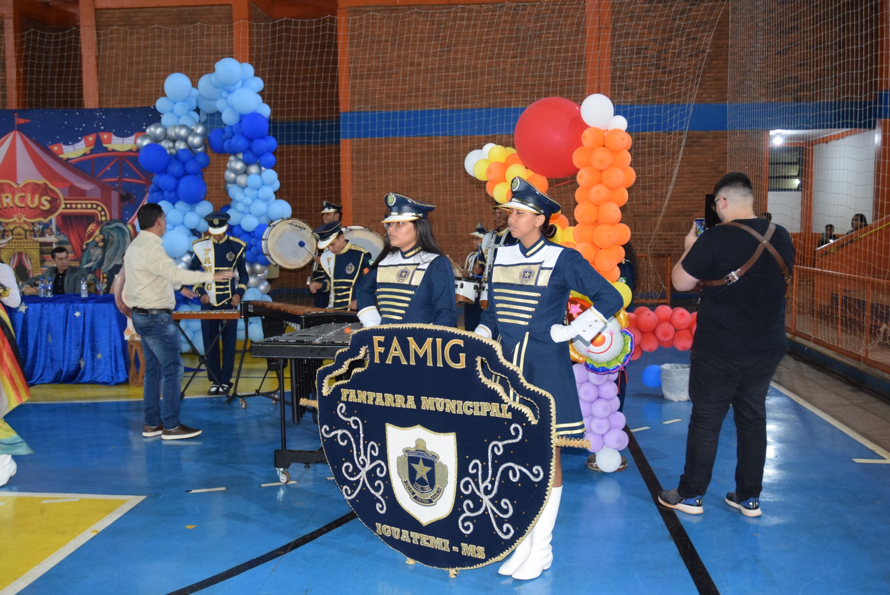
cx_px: 445
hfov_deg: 53.1
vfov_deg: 36.9
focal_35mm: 36
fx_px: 891
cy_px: 298
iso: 1600
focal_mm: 24
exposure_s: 1/60
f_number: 3.8
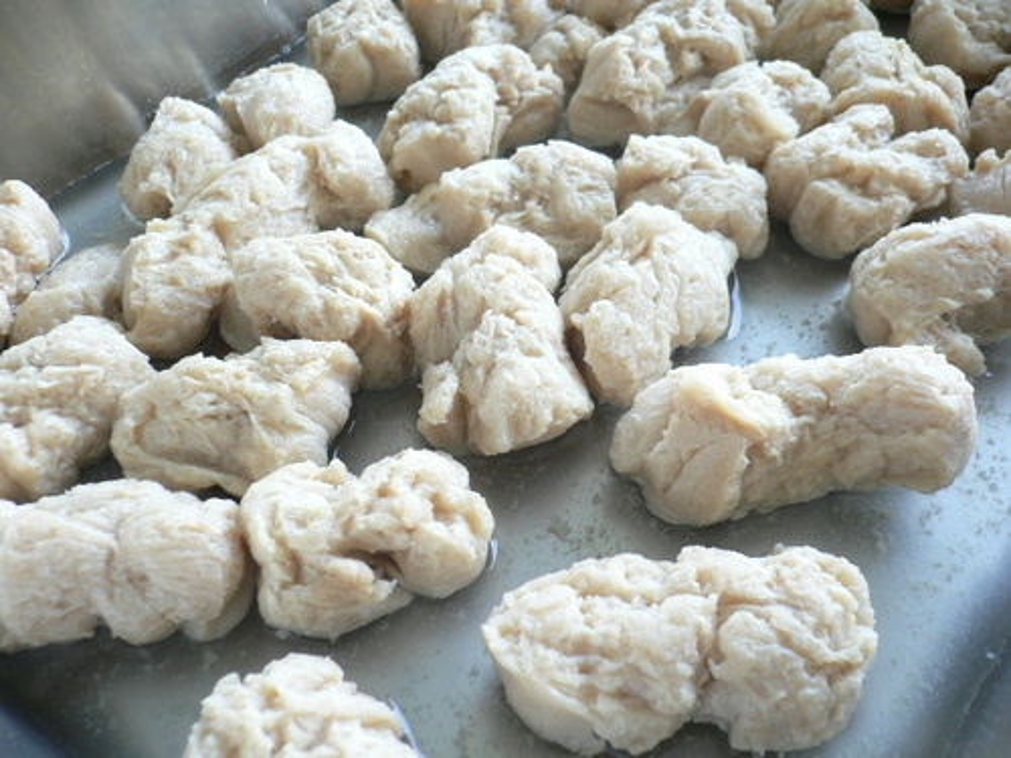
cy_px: 379
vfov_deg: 40.7
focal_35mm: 35
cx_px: 506
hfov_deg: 52.6
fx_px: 1022
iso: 100
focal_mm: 5.8
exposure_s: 1/15
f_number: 2.8
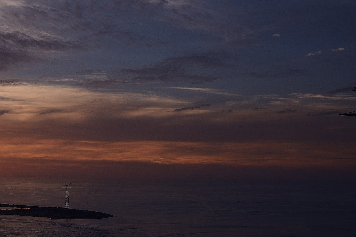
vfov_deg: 22.1
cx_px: 117
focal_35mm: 61
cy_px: 174
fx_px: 603
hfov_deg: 32.6
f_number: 22
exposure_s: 1/15
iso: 100
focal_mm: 32
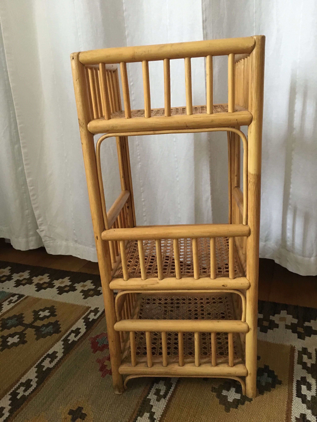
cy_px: 211
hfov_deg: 48.2
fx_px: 354
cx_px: 158
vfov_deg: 61.7
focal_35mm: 29
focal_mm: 4.15
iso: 200
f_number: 2.2
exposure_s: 1/17
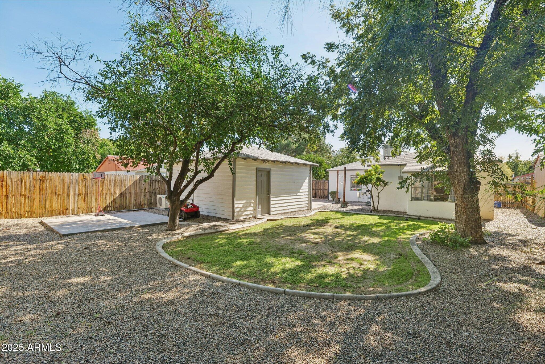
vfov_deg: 73.7
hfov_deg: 96.7
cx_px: 272
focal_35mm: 16
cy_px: 182
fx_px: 242
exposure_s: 1/200
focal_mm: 16
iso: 400
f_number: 8
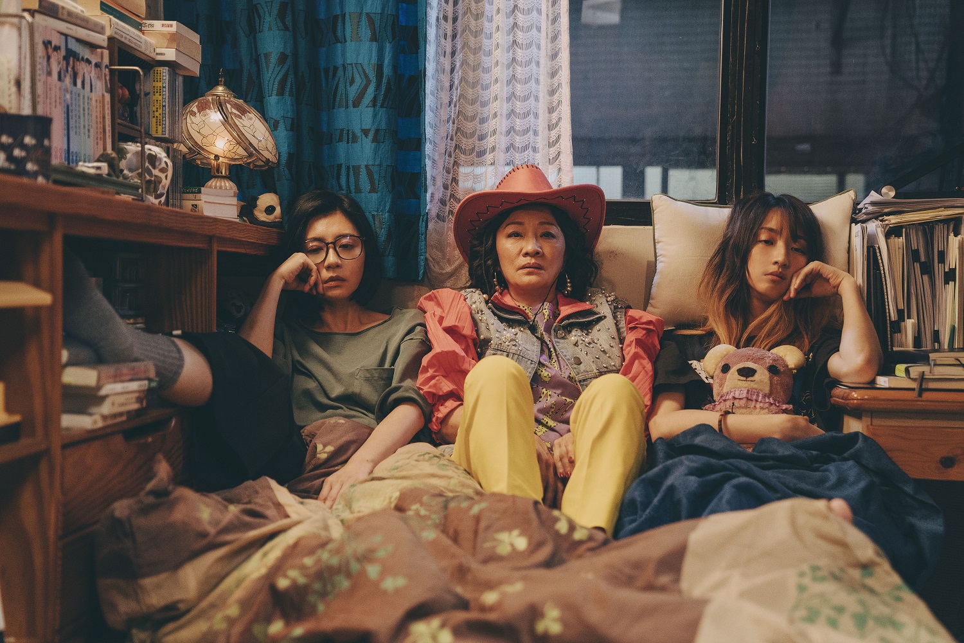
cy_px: 322
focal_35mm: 54
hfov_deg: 36.9
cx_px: 482
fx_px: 1446
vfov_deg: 25.1
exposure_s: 1/50
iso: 1600
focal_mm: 54
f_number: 2.8
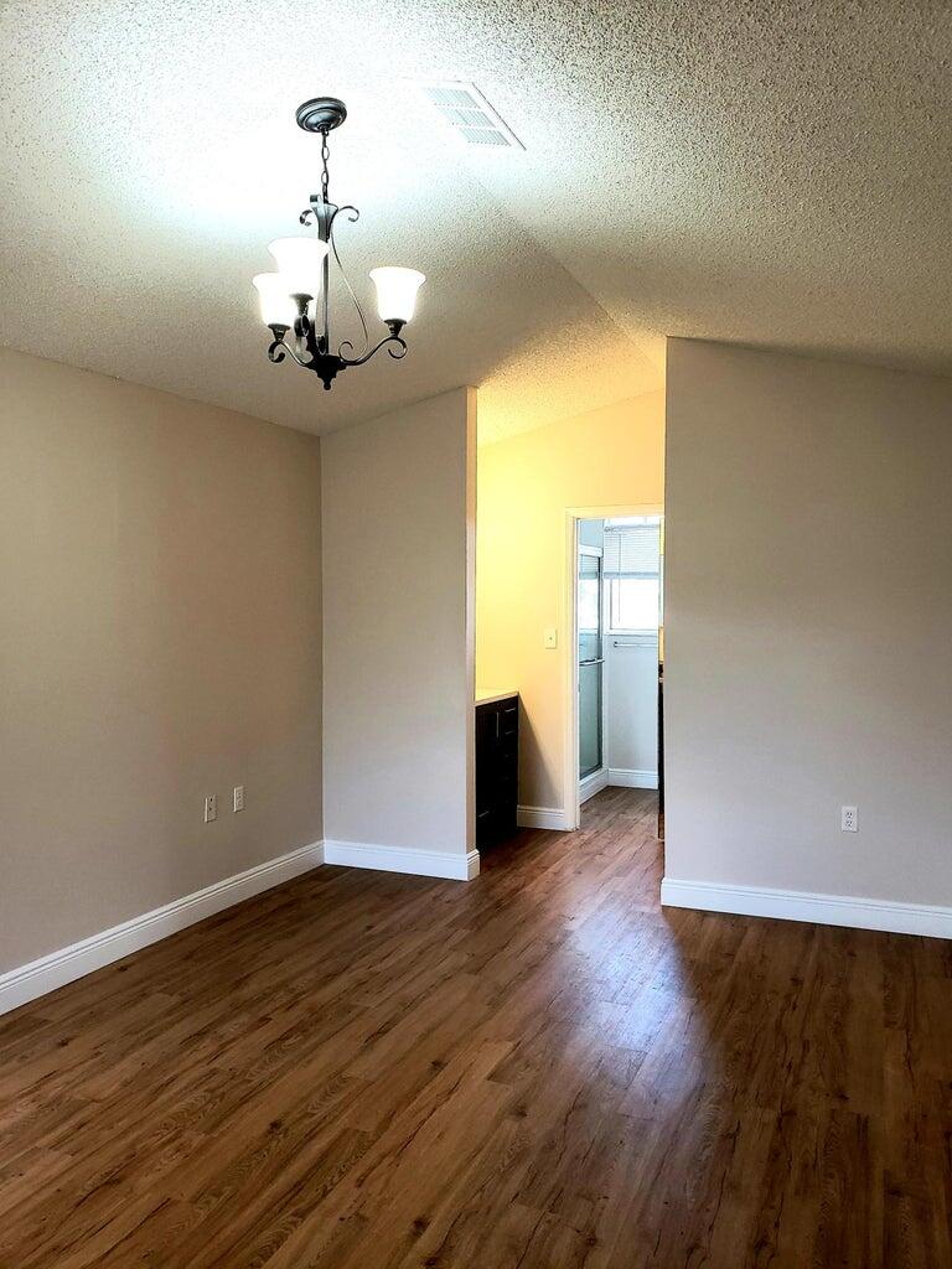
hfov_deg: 53.1
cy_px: 634
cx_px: 476
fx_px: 953
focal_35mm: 26
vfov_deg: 67.3
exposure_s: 1/60
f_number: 2.4
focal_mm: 4.3
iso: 125
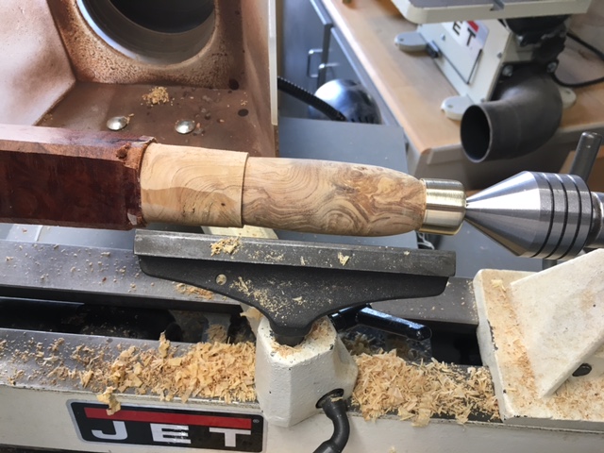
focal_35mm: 29
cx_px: 302
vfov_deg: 48.2
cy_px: 226
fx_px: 506
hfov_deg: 61.7
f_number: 2.2
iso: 32
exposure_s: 1/30
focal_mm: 4.15
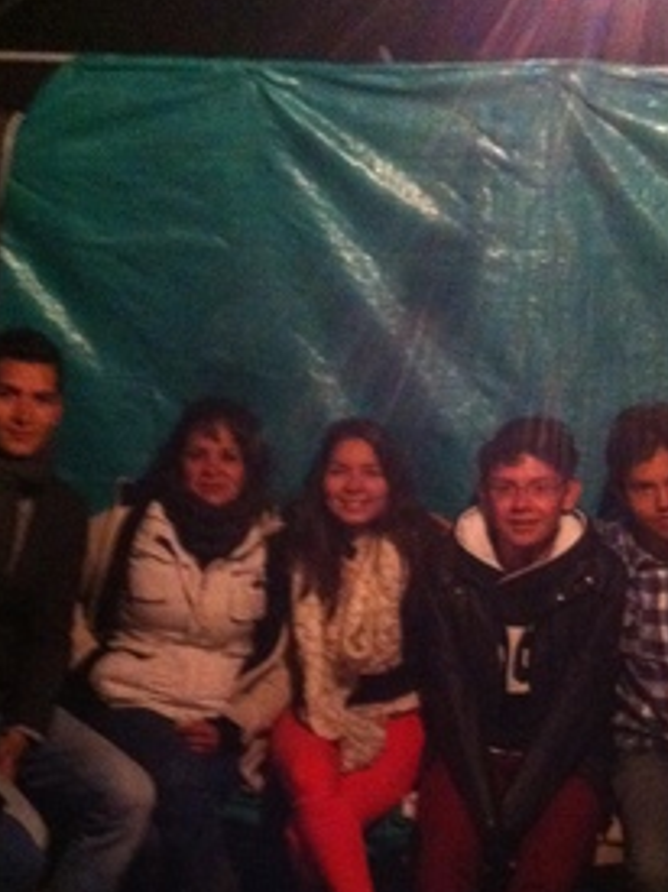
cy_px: 603
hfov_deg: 24.0
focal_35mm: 61
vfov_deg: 31.4
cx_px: 358
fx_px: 1571
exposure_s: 1/15
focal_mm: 3.85
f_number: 2.8
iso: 1000
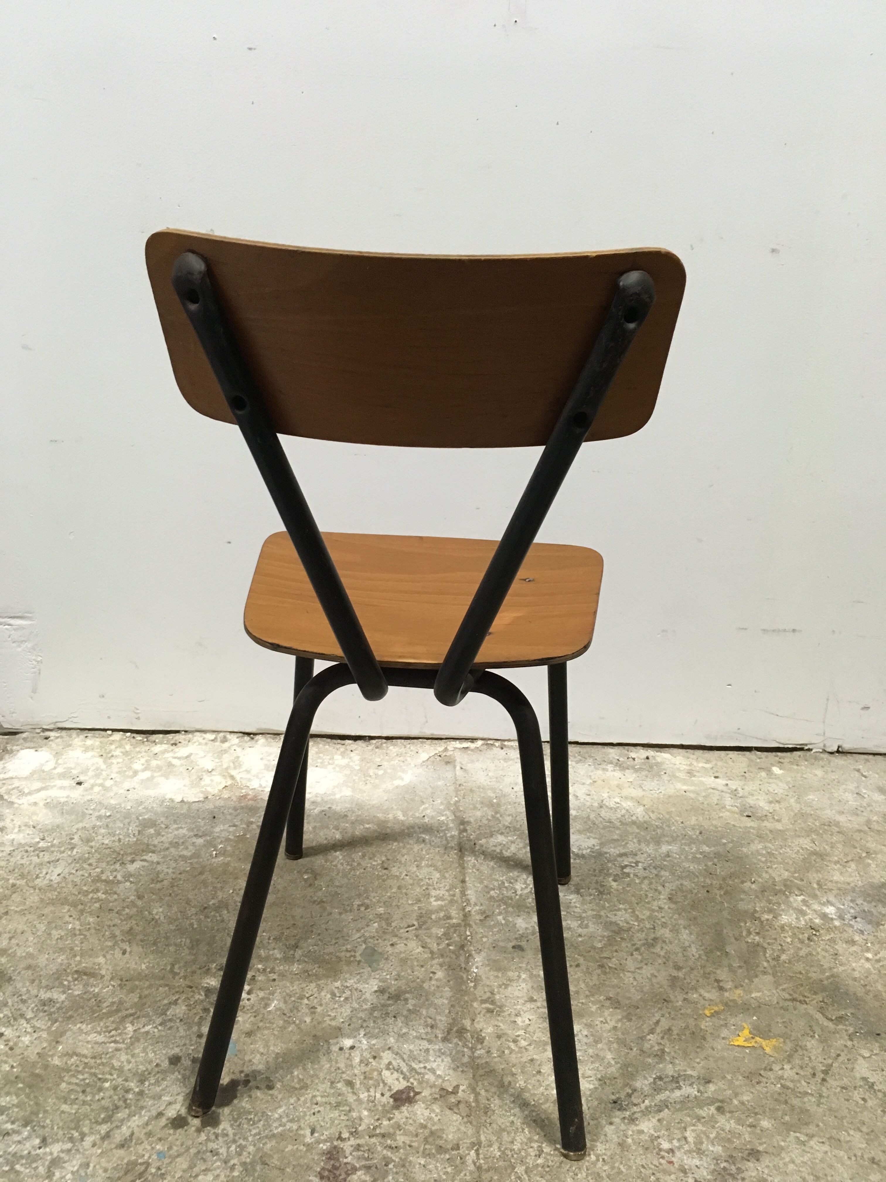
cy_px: 591
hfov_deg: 48.2
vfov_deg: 61.7
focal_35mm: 29
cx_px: 443
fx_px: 990
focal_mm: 4.15
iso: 200
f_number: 2.2
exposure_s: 1/33
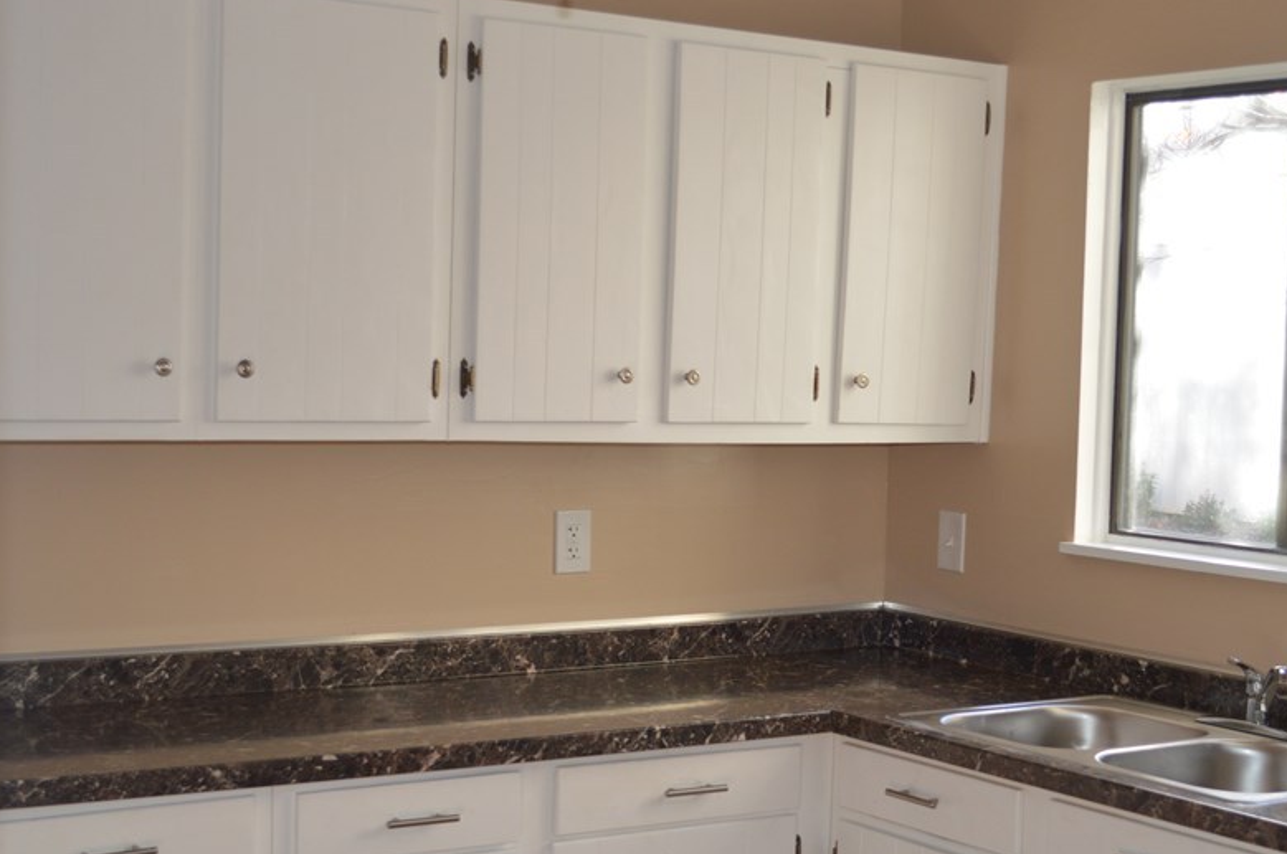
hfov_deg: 33.0
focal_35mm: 61
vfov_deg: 22.3
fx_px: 2167
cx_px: 739
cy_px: 504
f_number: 4.5
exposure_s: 1/125
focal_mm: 29
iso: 360
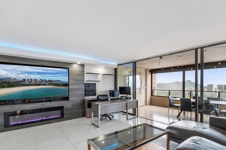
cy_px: 89
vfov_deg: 66.7
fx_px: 113
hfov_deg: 89.5
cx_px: 129
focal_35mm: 18
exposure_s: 1/6
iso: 400
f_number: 9
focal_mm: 14
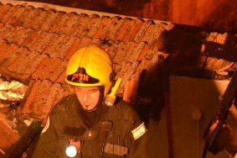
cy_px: 143
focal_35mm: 233
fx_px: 1535
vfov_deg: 5.9
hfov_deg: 8.8
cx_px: 54
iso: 1600
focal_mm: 55
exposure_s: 1/5
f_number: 5.6
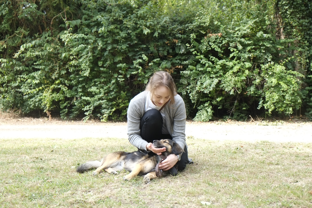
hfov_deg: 41.9
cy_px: 104
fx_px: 407
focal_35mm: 47
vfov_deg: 28.6
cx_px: 156
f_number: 4.5
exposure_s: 1/125
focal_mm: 31.5
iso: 200
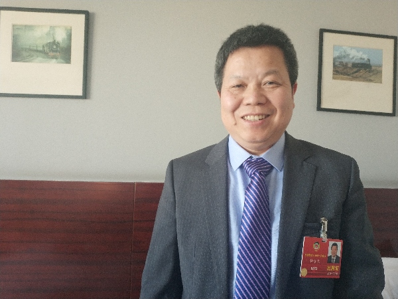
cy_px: 150
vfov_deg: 44.2
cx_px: 199
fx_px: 368
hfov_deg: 56.8
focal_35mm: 32
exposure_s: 1/25
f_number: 2
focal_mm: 4.5
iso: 225
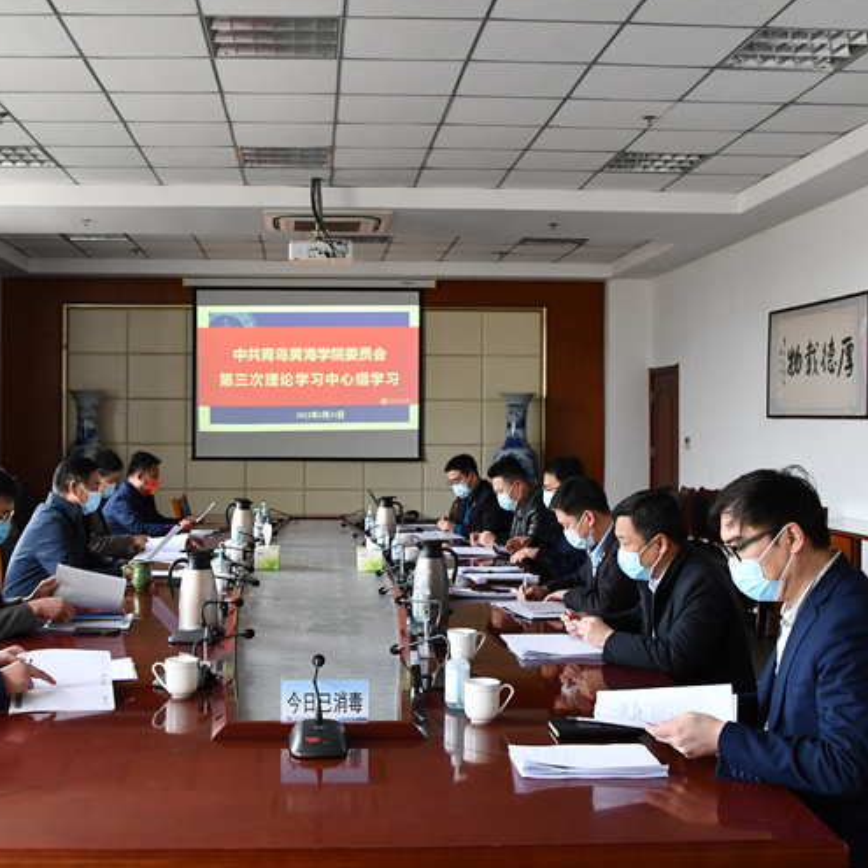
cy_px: 435
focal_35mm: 43
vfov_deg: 39.2
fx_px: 1220
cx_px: 358
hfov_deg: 39.0
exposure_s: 1/200
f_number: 7.1
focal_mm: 22
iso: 2000
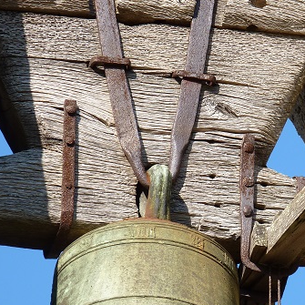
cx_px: 203
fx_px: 5373
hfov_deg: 3.3
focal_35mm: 539
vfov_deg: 3.3
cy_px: 182
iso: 80
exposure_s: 1/250
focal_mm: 45.4
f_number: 4
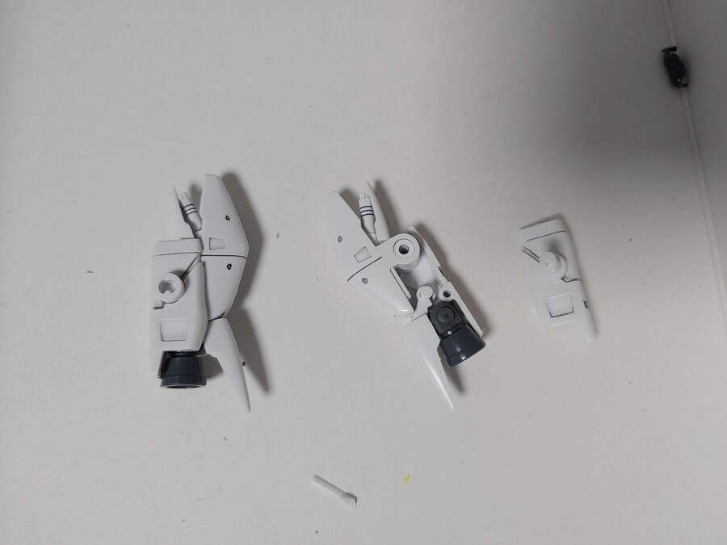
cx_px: 364
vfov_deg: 54.9
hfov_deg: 69.4
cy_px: 272
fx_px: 525
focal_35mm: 25
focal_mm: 4.23
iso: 50
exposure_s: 1/60
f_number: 1.5
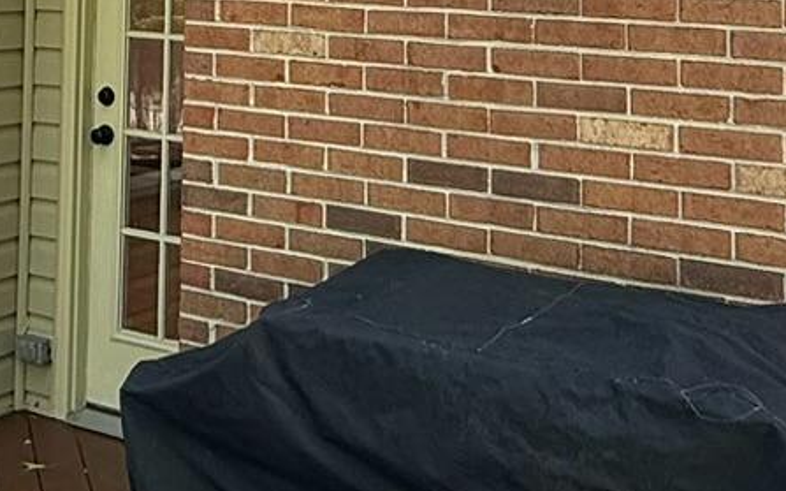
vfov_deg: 17.6
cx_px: 158
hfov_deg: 29.5
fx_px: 1456
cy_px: -201
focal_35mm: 68
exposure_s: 1/99
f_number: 2.2
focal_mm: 2.22
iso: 50
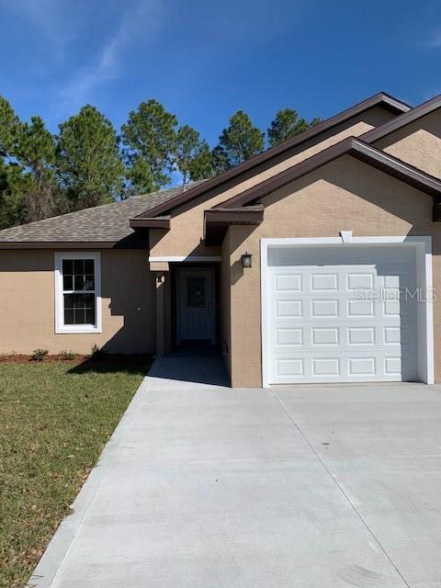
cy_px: 294
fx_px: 442
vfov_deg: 67.3
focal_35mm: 26
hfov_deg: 53.1
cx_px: 220
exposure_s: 1/4098
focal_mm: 4.25
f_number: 1.8
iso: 25
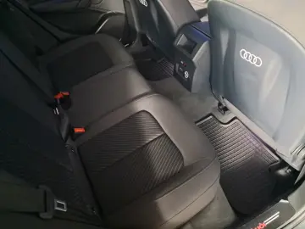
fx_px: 238
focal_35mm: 27
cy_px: 114
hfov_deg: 65.3
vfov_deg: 51.4
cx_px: 152
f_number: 1.8
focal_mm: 4
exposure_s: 1/10
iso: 2500
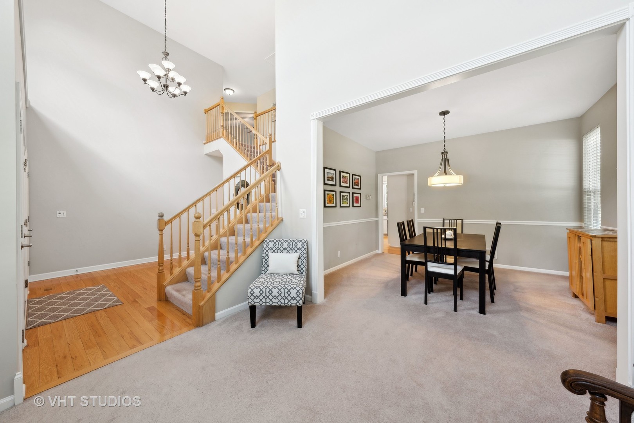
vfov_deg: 90.0
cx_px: 317
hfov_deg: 112.6
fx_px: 211
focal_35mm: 12
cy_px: 212
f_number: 8
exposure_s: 1/15
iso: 400
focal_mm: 12
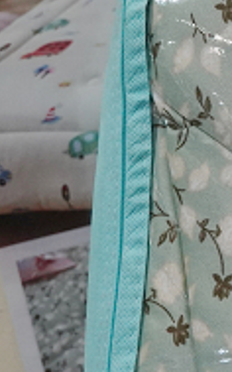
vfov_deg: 10.4
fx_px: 2035
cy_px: 81
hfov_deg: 6.1
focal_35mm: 201
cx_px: 672
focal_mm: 31
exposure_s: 1/160
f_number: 3.2
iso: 1600
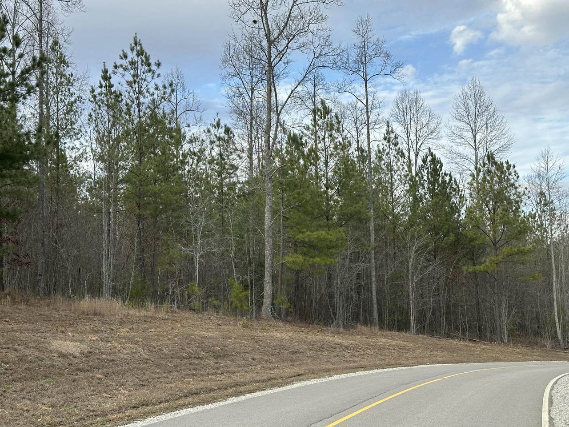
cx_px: 284
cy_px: 214
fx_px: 789
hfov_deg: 39.7
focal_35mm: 48
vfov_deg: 30.3
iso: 64
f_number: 1.78
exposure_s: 1/836
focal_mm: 6.86
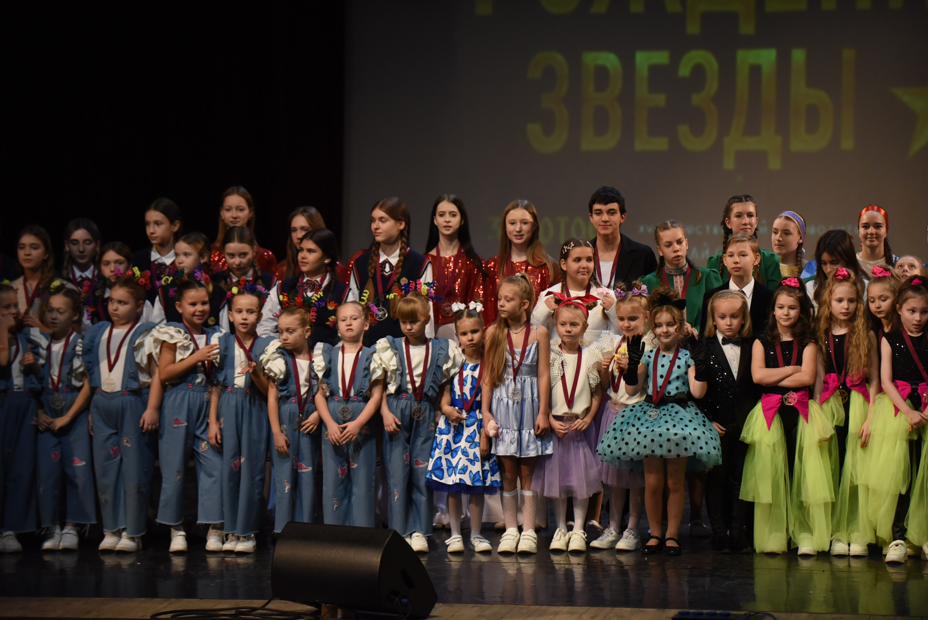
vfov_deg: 10.2
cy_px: 310
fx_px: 3481
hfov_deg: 15.2
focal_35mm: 135
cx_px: 464
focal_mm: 135
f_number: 3.5
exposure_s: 1/640
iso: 2500
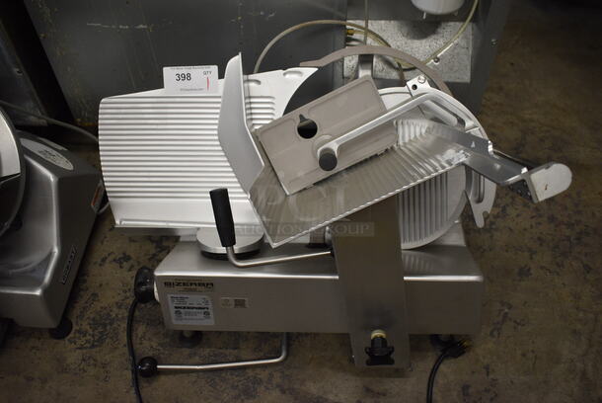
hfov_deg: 57.2
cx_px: 301
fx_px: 552
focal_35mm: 33
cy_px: 202
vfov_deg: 40.1
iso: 1000
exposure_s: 1/125
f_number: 3.8
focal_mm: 22
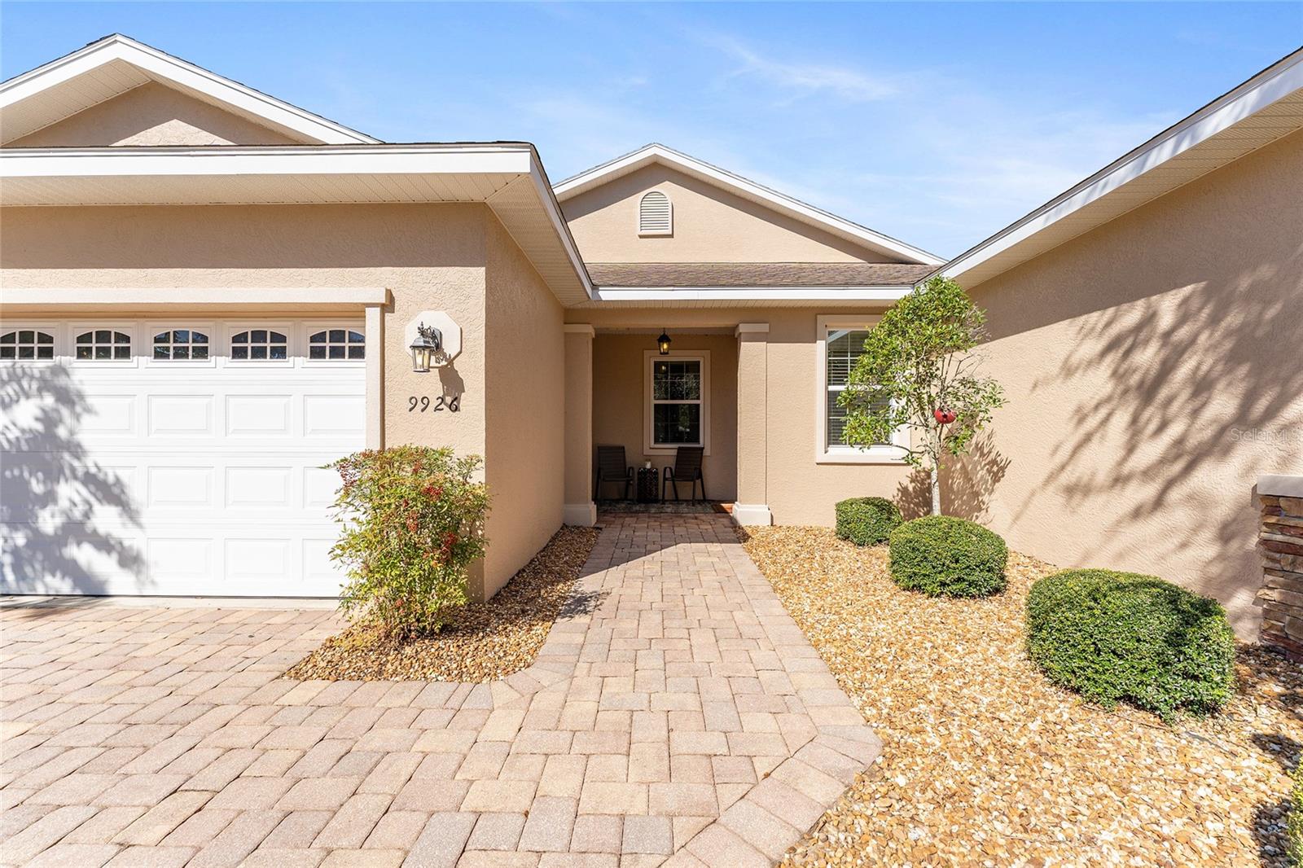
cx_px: 652
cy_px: 434
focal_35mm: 14
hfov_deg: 104.3
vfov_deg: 81.2
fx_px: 507
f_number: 7.1
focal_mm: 14
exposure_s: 1/800
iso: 500
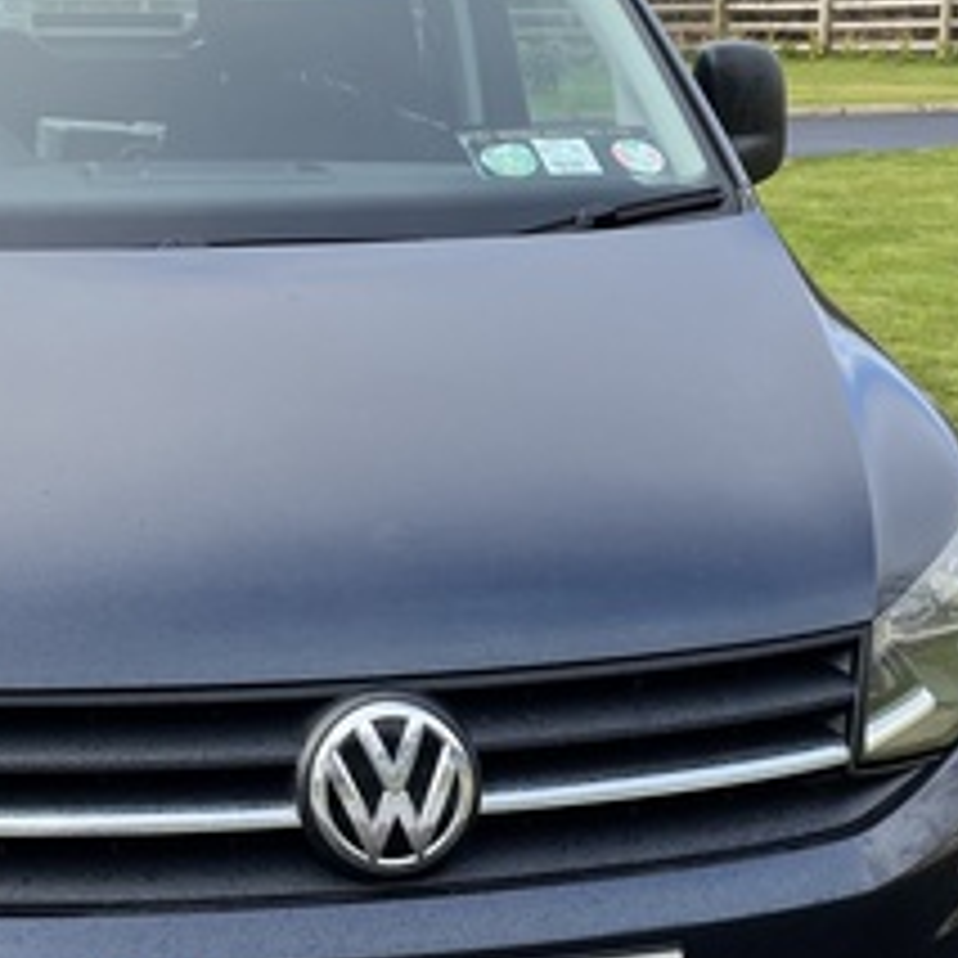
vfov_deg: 24.9
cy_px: 373
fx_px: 2160
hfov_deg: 24.8
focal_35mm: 69
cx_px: 301
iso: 32
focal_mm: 4.2
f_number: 1.6
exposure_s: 1/790
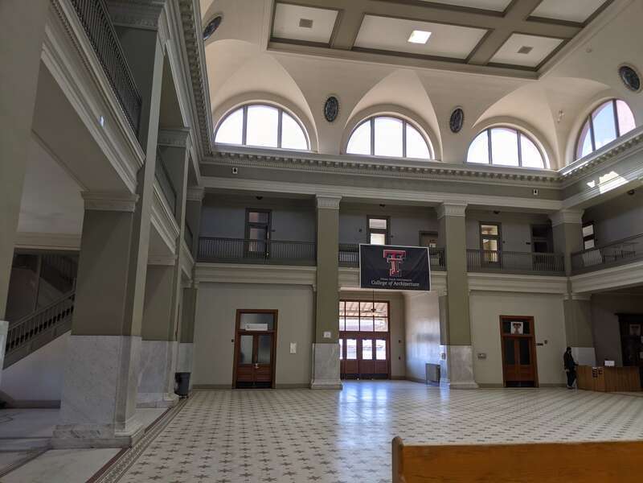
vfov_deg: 51.4
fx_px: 502
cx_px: 322
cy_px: 242
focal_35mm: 27
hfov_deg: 65.3
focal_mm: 4.44
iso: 48
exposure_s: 1/120
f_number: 1.8
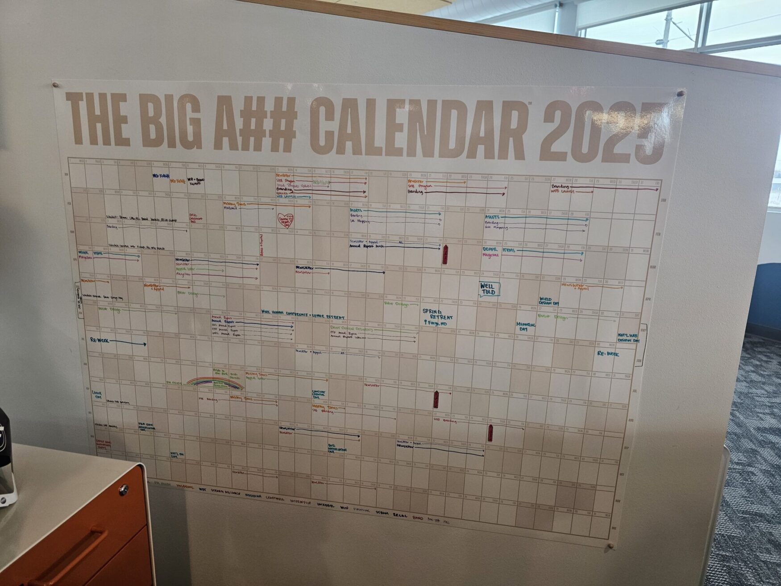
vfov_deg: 58.9
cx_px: 390
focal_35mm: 23
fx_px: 519
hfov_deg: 73.9
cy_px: 293
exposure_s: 1/120
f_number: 1.7
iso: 200
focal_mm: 6.3
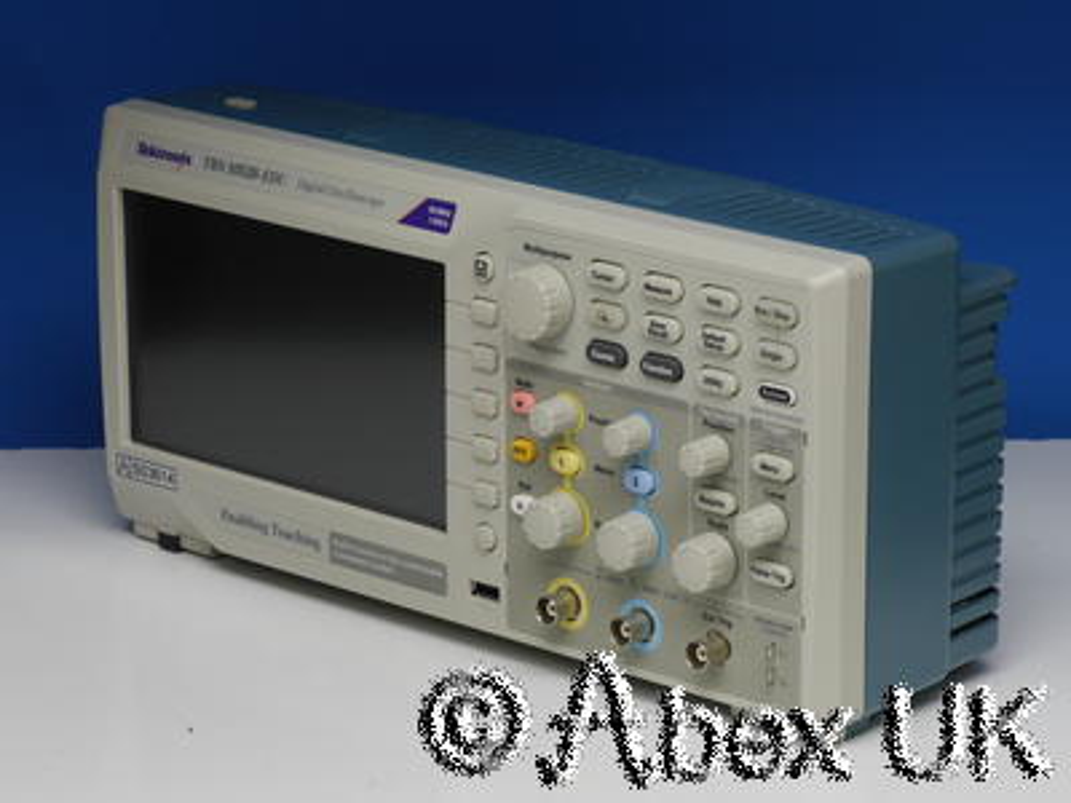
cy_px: 402
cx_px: 536
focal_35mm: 146
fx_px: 4517
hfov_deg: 13.5
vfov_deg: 10.2
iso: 400
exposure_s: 1/10
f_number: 11
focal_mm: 73
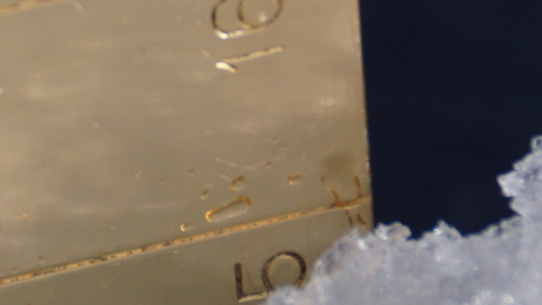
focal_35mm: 1104
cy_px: 209
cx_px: 72
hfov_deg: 2.0
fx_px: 15862
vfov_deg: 1.1
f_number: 6.3
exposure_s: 1/400
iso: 200
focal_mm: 250
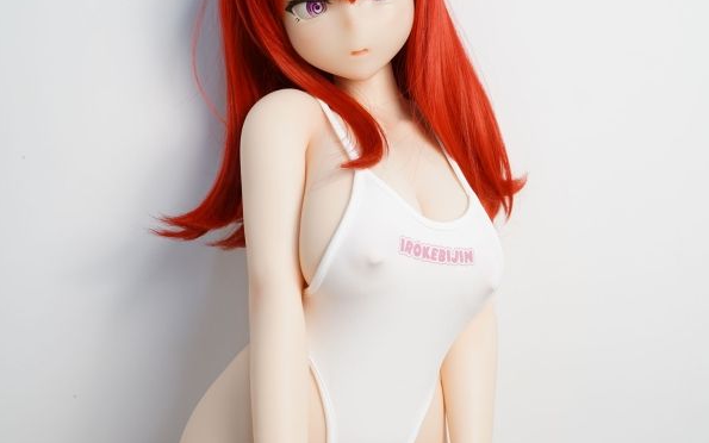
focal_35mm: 54
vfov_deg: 23.8
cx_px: 354
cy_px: 316
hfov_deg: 37.5
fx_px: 1044
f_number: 4.5
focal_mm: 35
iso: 400
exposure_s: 1/100
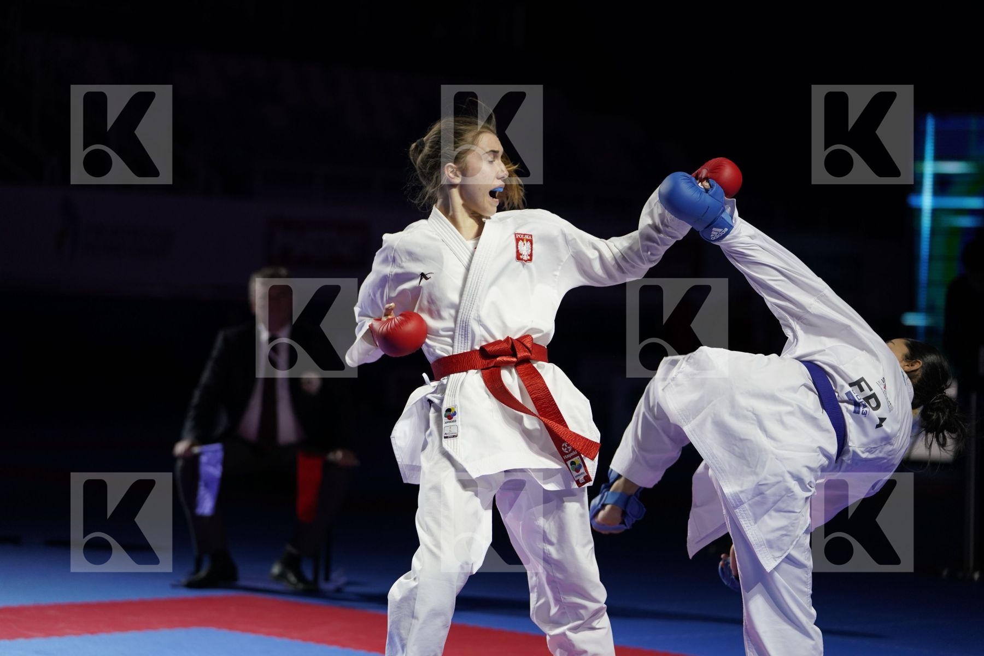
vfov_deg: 12.2
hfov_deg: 18.3
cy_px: 328
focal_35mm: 112
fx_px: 3061
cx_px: 492
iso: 1600
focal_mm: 112
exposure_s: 1/1000
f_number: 2.8
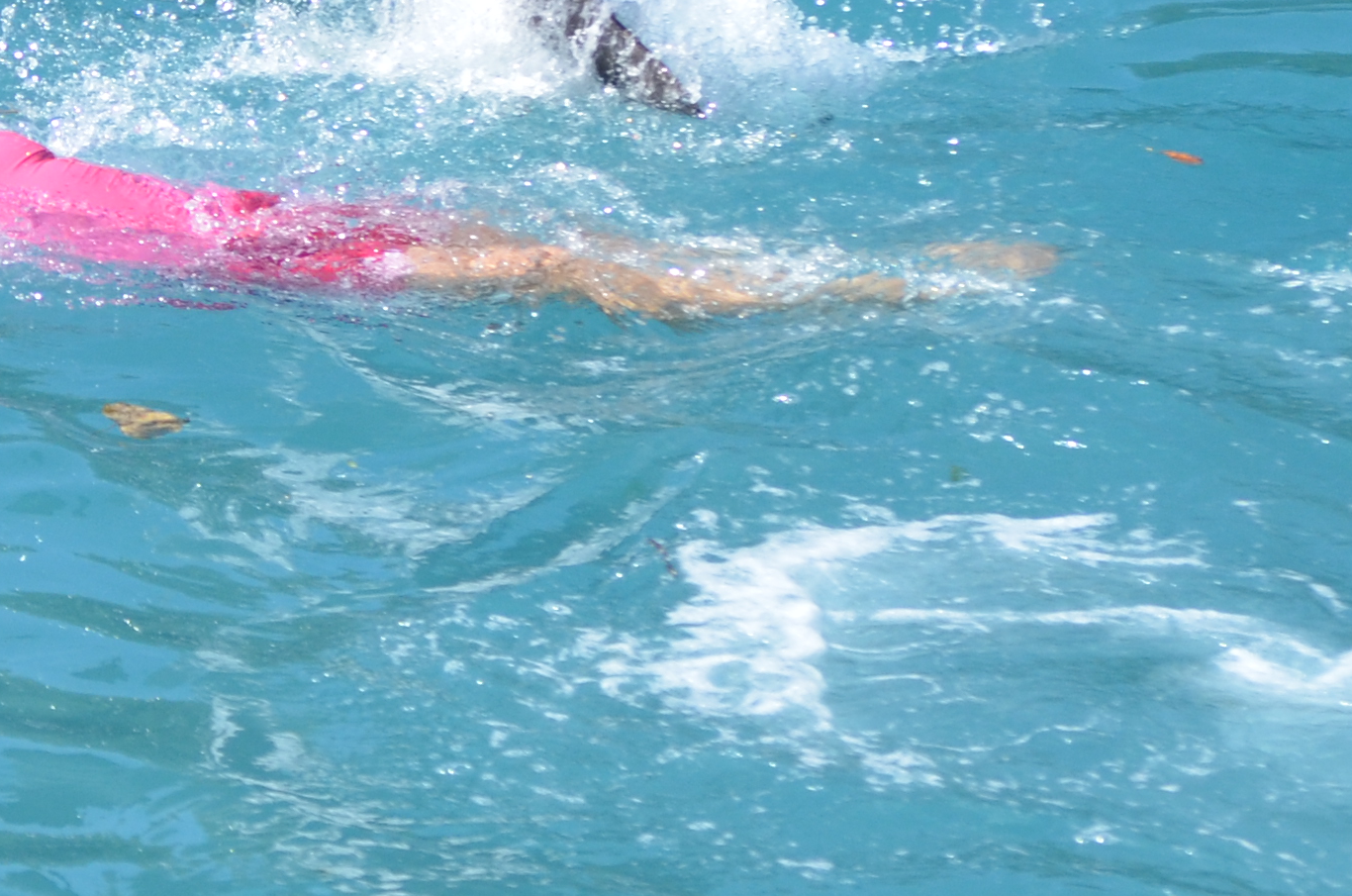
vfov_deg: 2.8
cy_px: -26
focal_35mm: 487
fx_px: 18253
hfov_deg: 4.2
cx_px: -219
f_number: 5.6
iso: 400
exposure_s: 1/1600
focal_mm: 90
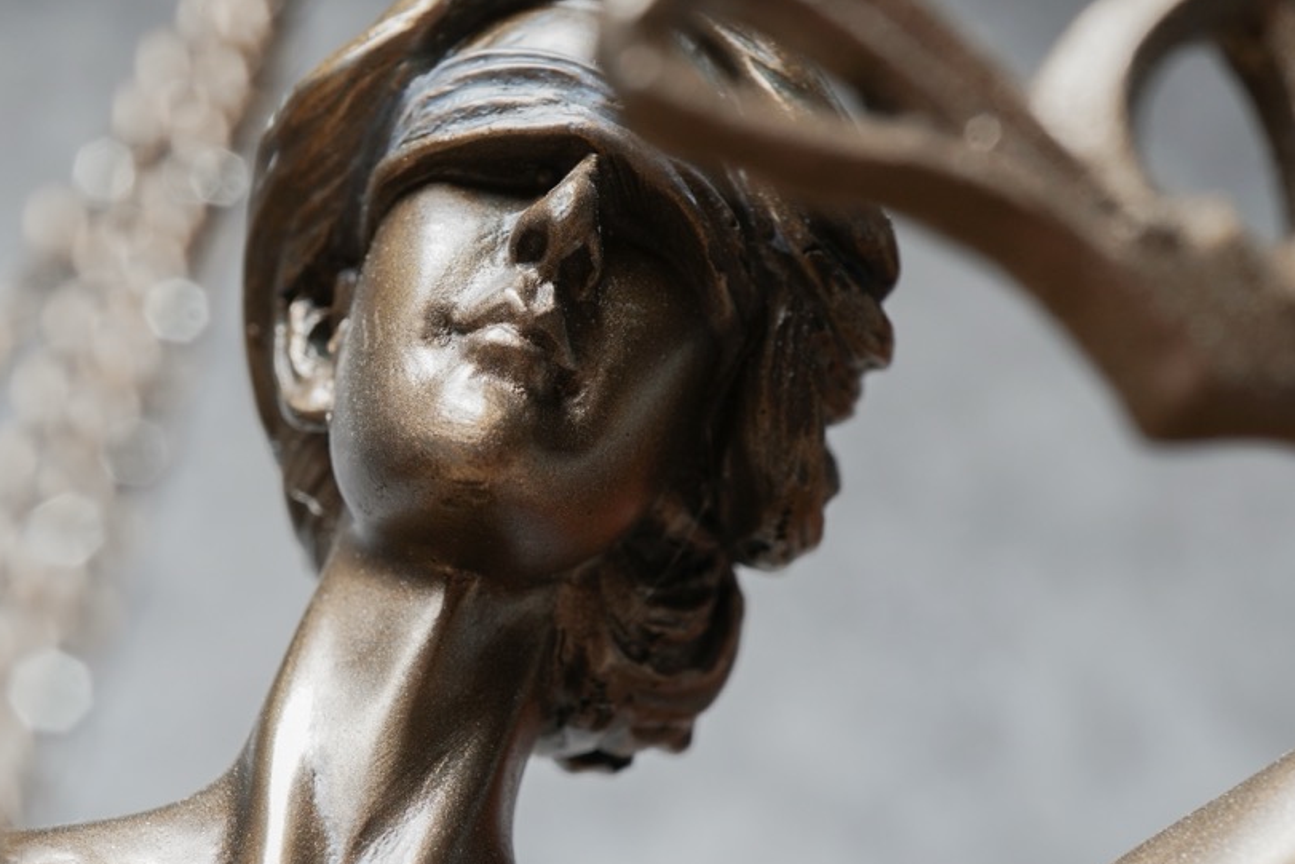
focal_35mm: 71
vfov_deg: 19.2
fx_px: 2554
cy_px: 458
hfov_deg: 28.4
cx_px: 529
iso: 100
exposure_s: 1/160
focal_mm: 30
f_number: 8
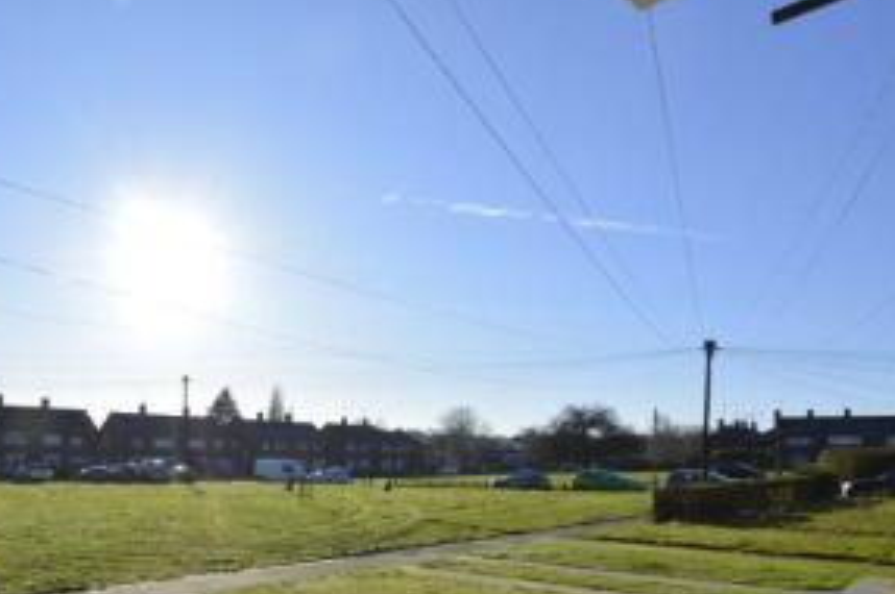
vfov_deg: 49.2
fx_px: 621
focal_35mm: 25
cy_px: 446
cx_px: 200
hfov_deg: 66.1
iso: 100
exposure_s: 1/320
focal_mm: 10
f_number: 8
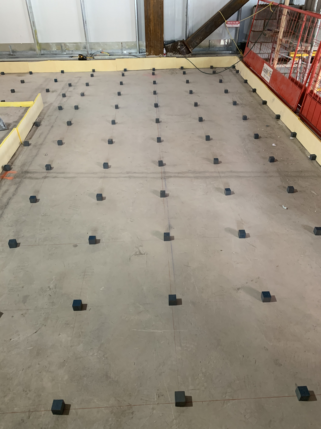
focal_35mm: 26
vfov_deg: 67.3
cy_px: 214
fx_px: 321
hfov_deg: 53.1
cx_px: 160
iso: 200
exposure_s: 1/60
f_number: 1.8
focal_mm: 4.25
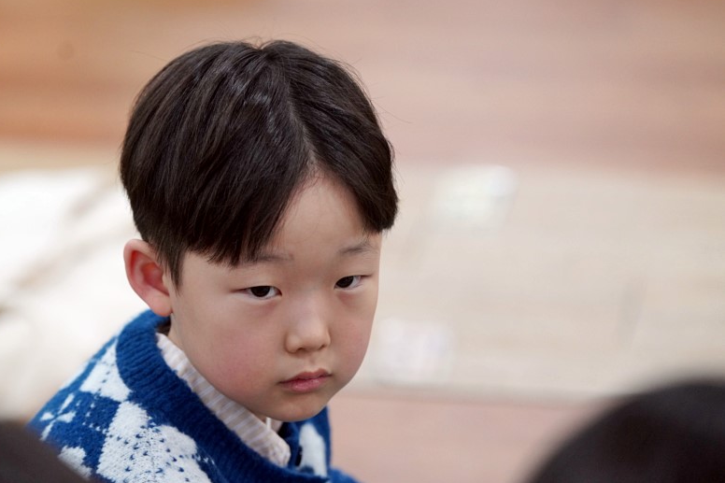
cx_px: 306
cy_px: 257
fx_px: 4671
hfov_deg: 8.9
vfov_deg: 5.9
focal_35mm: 232
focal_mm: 200
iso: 3200
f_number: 4
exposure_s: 1/250
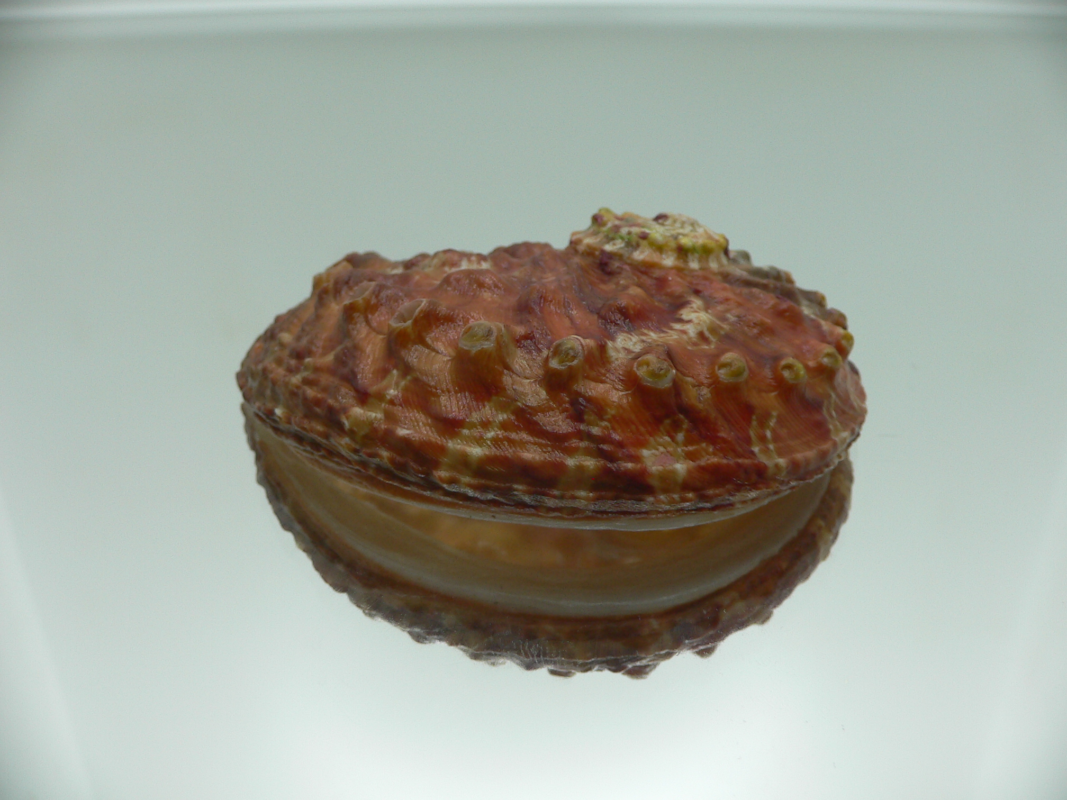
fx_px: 1079
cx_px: 534
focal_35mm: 35
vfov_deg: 40.7
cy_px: 400
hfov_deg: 52.6
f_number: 2.8
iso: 80
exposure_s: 1/80
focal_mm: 4.6
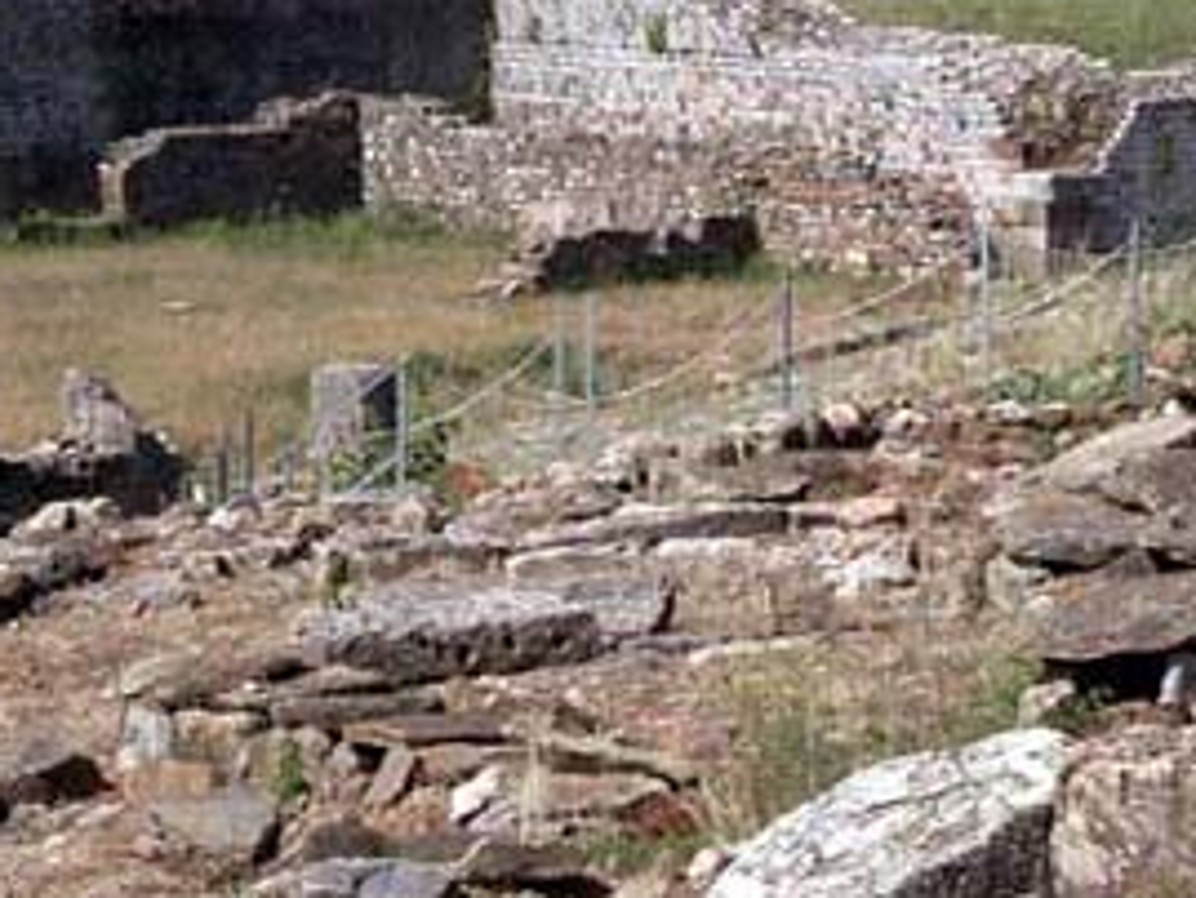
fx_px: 7674
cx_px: 609
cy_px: 11
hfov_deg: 8.9
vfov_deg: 6.7
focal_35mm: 222
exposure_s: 1/434
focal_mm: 23.7
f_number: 7.1
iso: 100
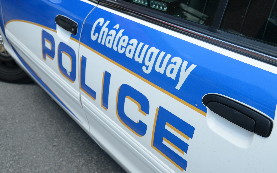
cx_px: 139
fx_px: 370
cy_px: 85
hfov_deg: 41.1
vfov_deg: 26.3
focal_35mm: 49
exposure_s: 1/200
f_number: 7.1
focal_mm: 32
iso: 200
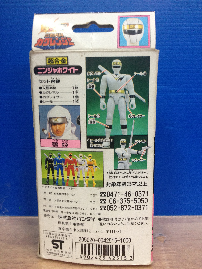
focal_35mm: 35
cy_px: 134
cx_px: 101
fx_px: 272
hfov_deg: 40.7
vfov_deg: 52.6
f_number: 2.4
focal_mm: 4.28
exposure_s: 1/20
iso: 160
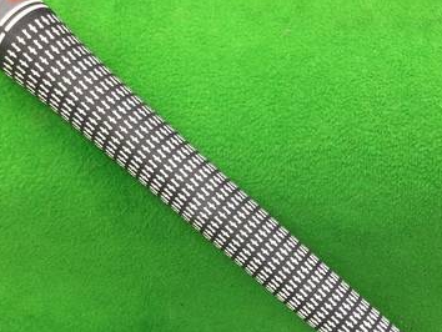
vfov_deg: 25.6
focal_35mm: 56
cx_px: 311
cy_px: 276
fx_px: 716
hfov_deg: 33.9
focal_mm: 3.3
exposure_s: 1/30
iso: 100
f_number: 2.4
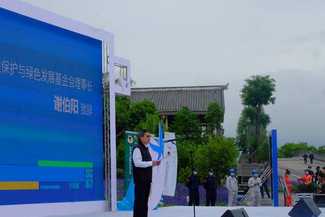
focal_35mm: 79
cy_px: 130
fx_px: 713
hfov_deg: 25.5
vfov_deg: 17.3
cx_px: 99
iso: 1250
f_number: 16
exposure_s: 1/450
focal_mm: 34.3
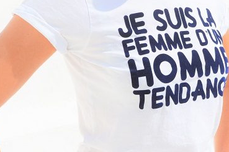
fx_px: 572
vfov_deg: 15.1
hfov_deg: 22.5
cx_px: 164
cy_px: 90
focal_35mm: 90
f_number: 11
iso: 100
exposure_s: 1/500
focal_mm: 36
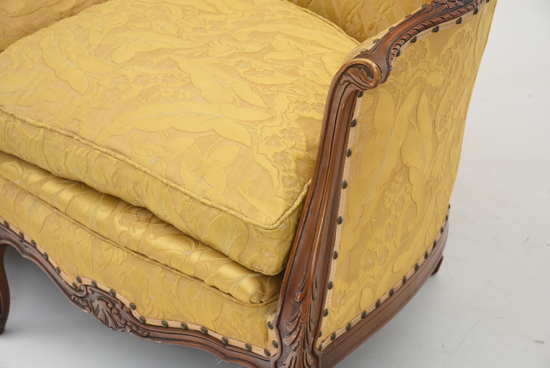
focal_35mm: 93
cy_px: 184
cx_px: 275
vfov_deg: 14.7
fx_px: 1422
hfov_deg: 21.9
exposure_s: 1/125
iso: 200
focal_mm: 62
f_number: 7.1
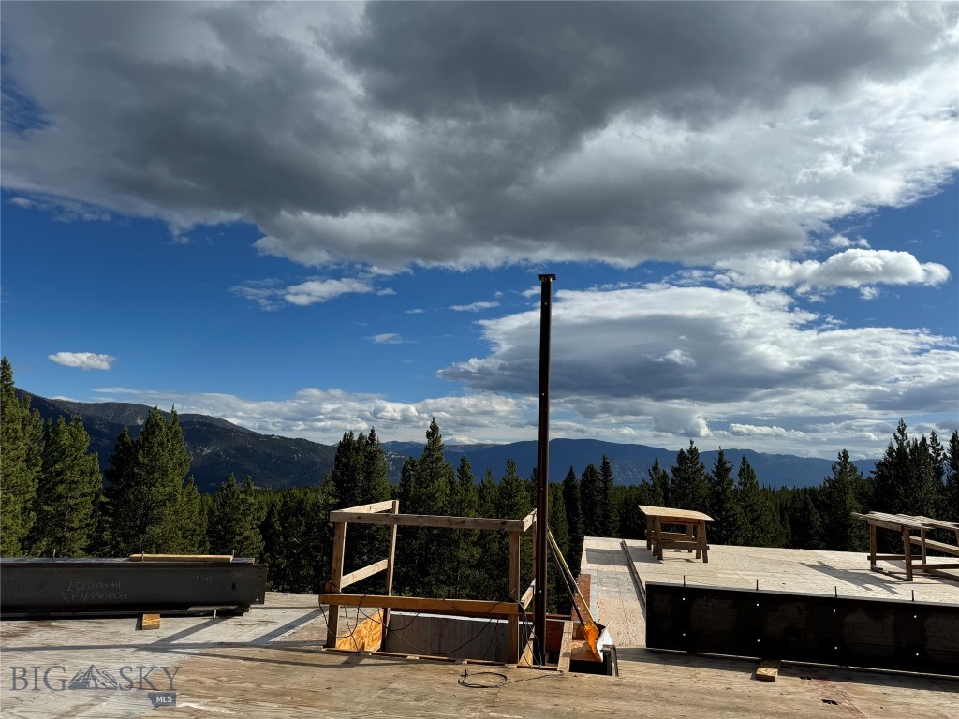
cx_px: 480
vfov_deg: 56.8
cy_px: 360
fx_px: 665
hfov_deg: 71.6
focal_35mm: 24
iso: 80
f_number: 1.78
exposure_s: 1/9009
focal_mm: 6.86
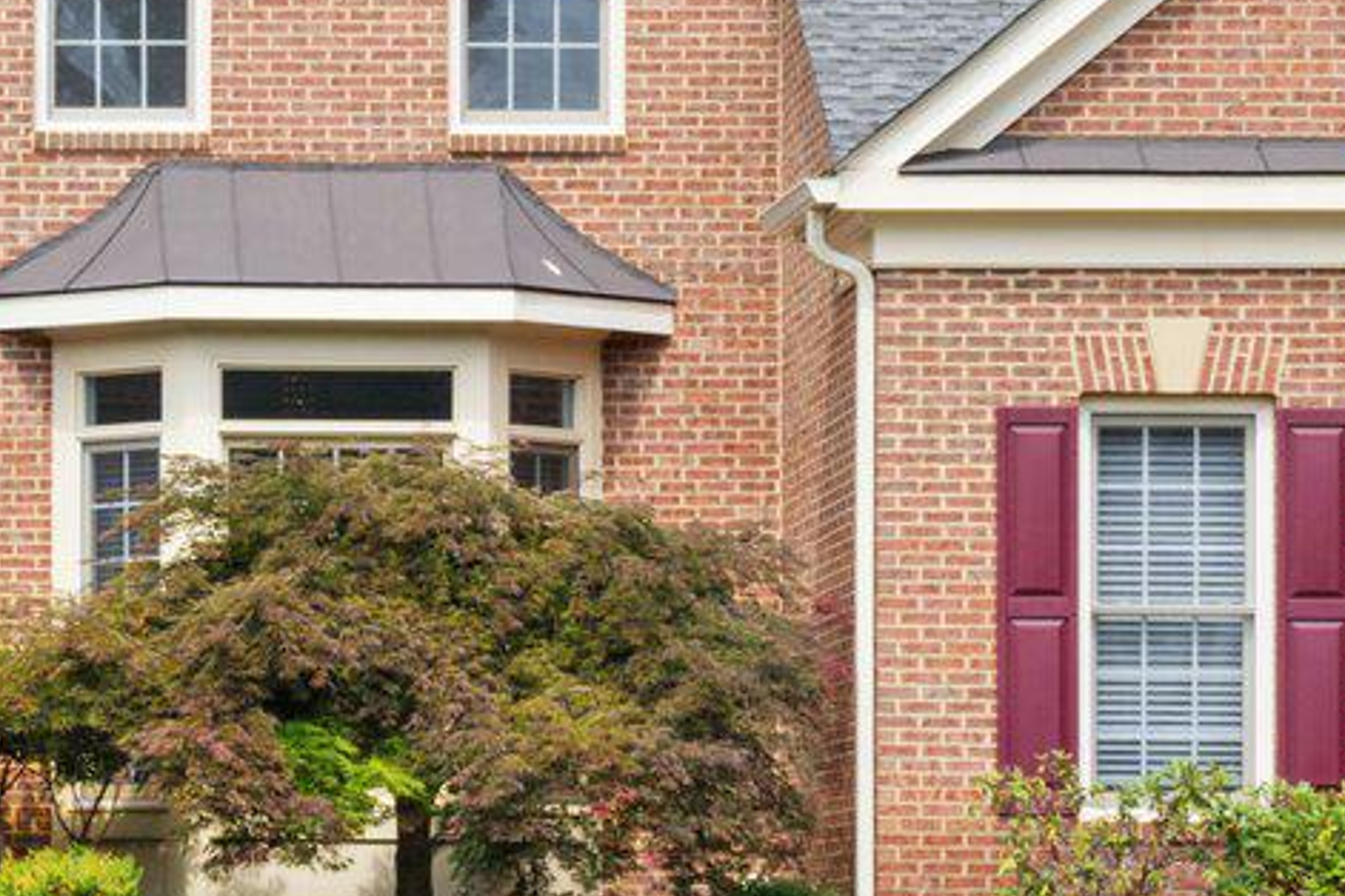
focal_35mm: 187
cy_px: 78
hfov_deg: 10.9
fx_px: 6986
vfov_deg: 7.3
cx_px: -31
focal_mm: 43
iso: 200
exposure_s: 1/125
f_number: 14
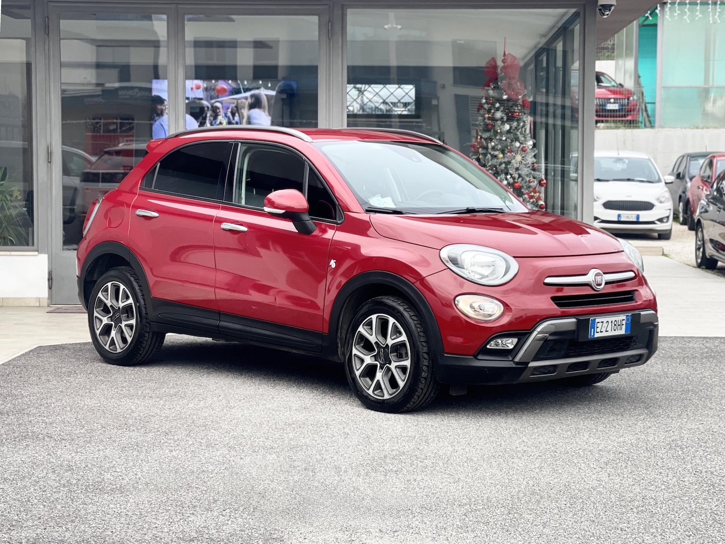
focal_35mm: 64
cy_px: 272
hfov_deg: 30.3
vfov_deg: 22.9
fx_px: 1340
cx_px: 362
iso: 64
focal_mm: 7.5
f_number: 2.2
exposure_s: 1/121
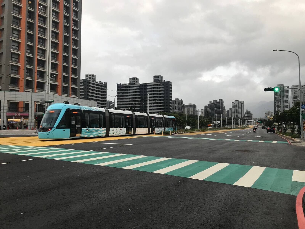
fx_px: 247
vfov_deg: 49.7
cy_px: 114
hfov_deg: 63.4
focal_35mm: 28
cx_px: 152
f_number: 1.8
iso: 20
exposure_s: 1/172
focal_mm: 3.99
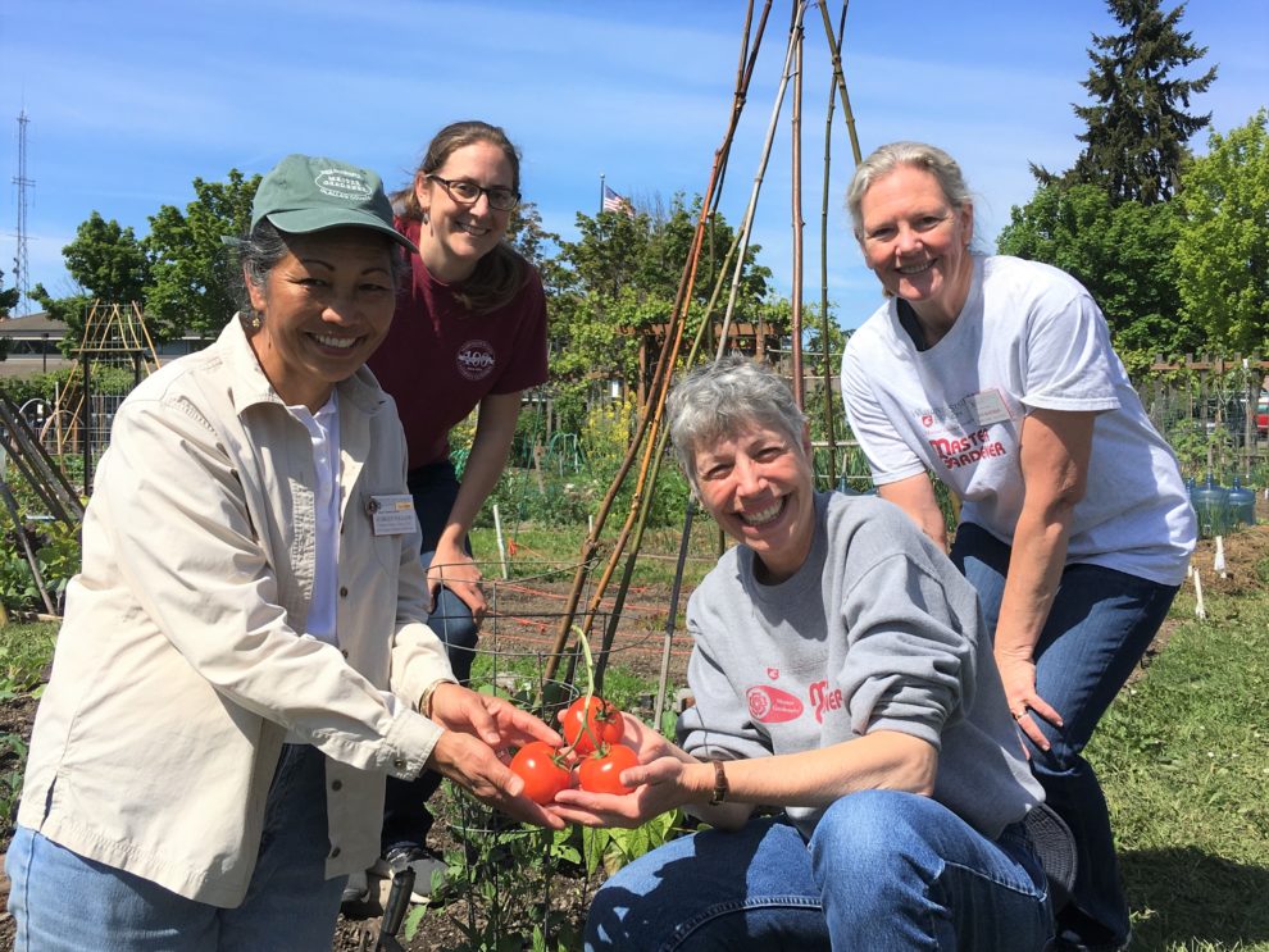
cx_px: 634
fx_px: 1063
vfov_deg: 48.2
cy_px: 476
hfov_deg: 61.6
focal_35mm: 29
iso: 25
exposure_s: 1/1748
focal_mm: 4.15
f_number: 2.2
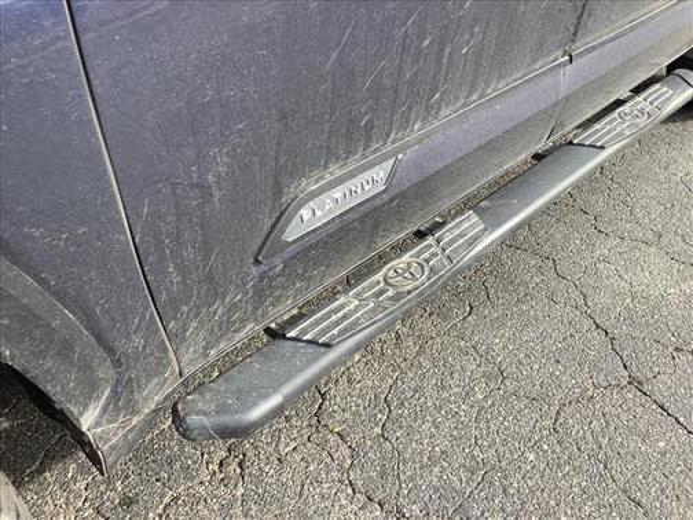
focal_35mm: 31
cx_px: 346
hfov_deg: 58.4
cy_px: 260
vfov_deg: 45.4
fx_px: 621
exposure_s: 1/136
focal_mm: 3.3
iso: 25
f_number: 2.4
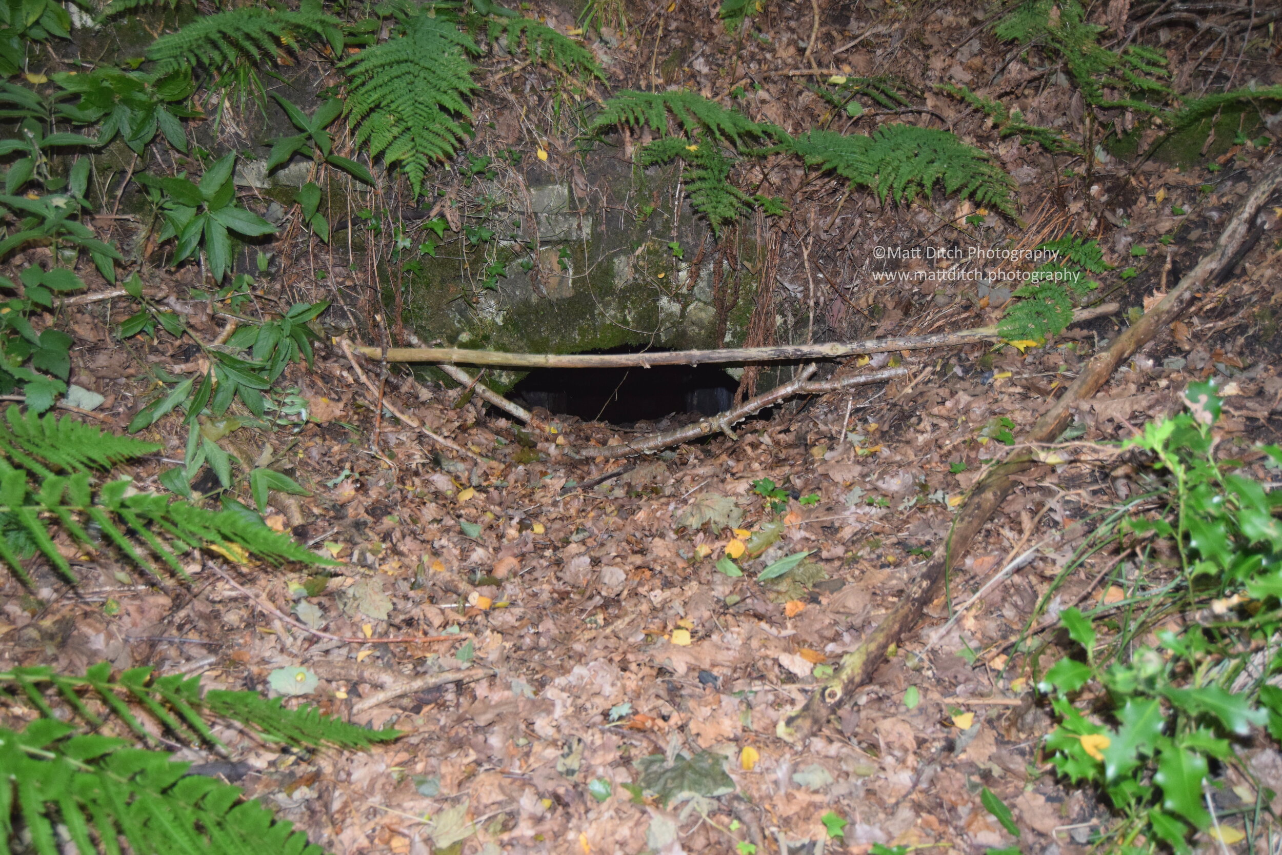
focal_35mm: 33
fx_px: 1175
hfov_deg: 57.2
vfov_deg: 40.0
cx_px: 641
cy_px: 428
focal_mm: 22
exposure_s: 1/60
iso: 2000
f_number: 3.5
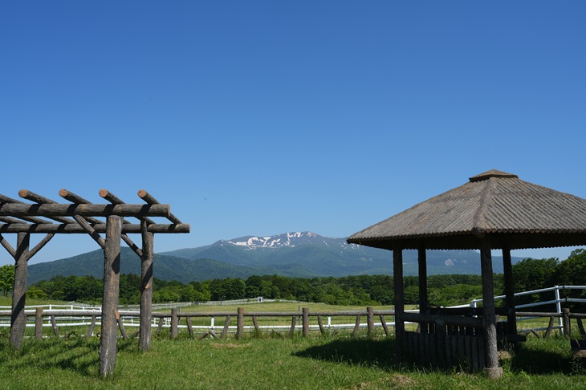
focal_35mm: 35
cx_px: 293
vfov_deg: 37.8
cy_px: 195
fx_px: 569
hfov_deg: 54.5
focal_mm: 35
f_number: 16
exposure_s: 1/80
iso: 100
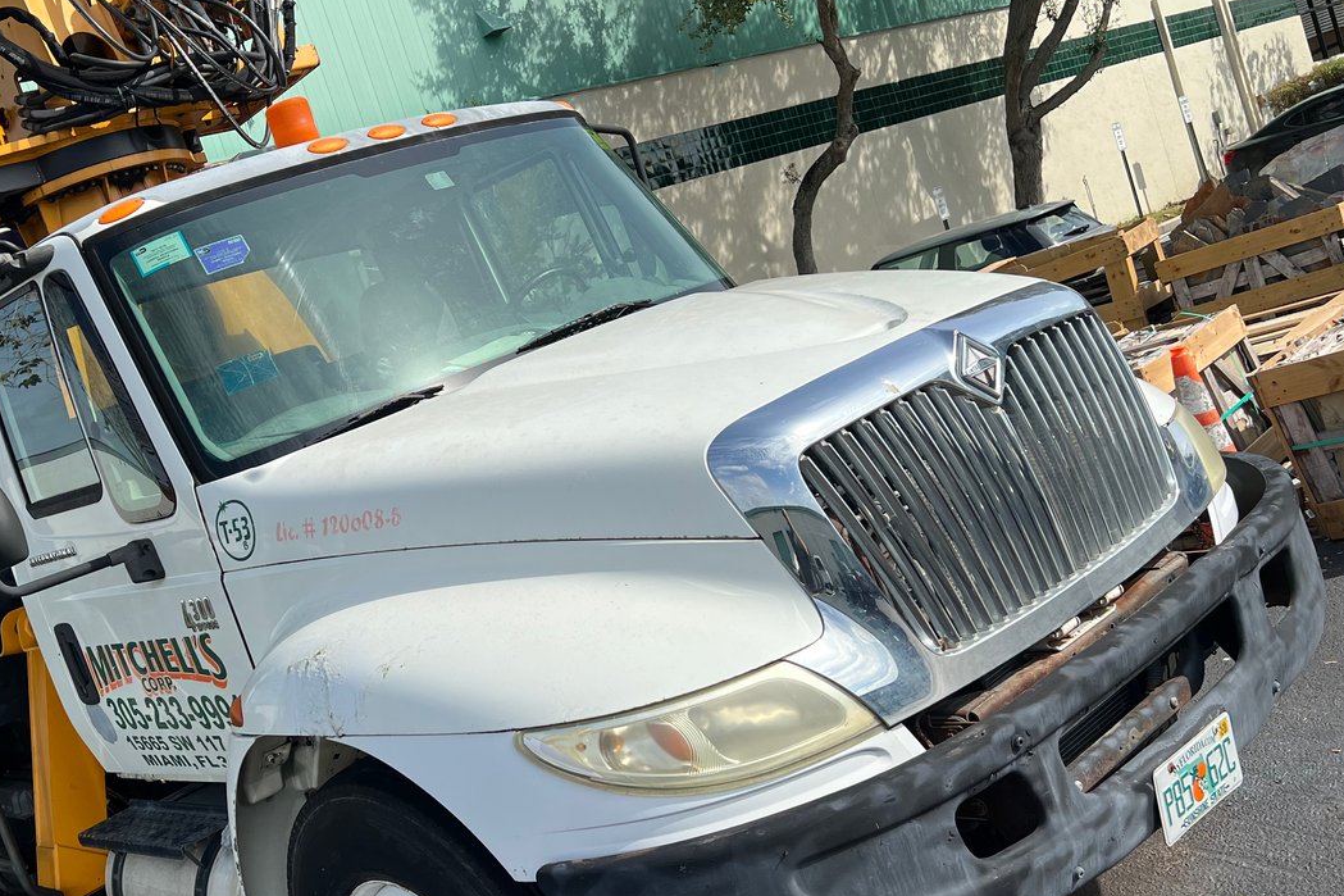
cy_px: 508
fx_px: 1456
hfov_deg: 48.4
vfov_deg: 34.1
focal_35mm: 39
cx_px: 406
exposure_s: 1/5319
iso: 50
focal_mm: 5.7
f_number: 1.5
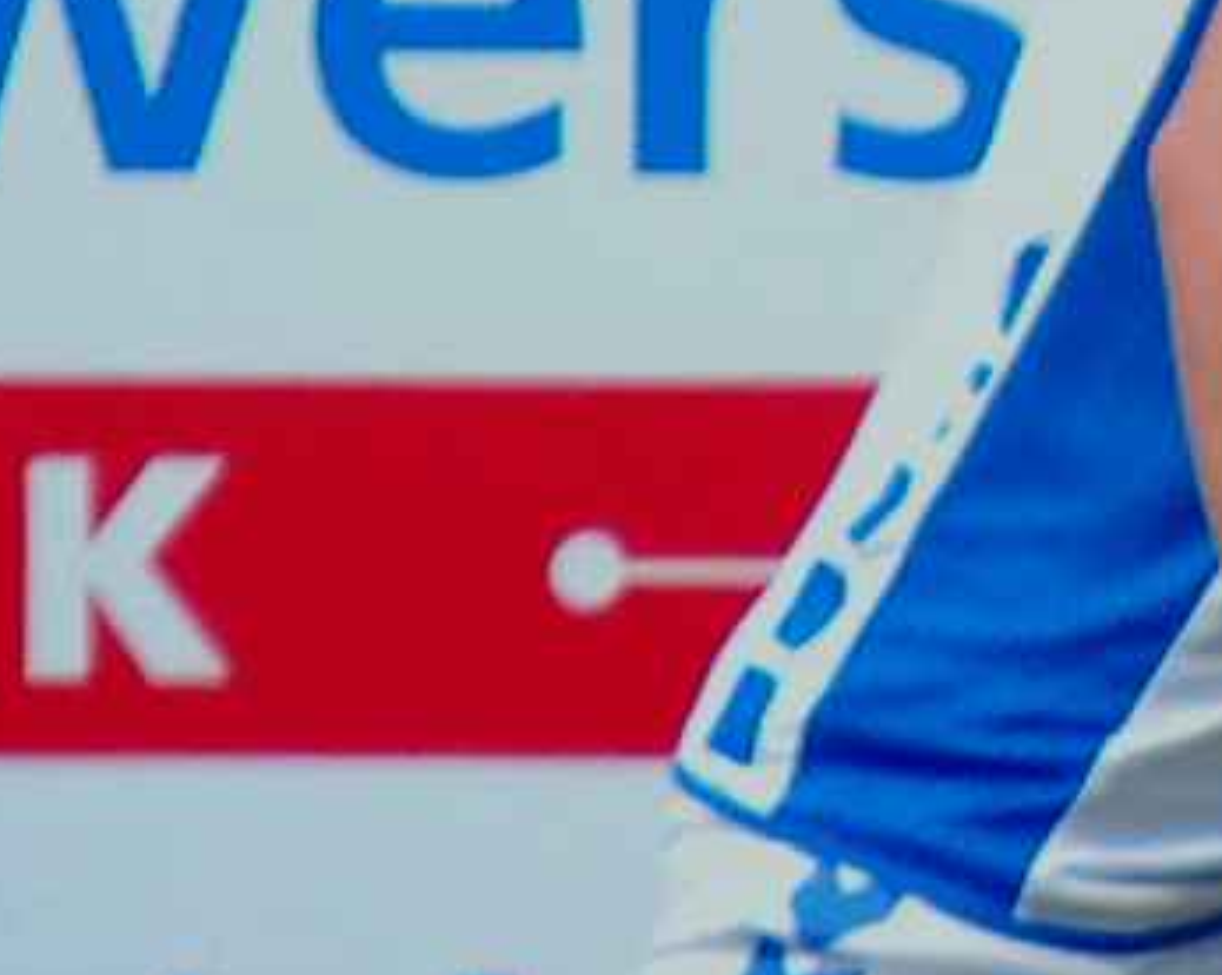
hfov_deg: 1.1
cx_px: -201
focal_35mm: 1768
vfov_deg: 0.9
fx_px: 63870
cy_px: 774
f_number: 5.6
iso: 1600
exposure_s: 1/2500
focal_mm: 200
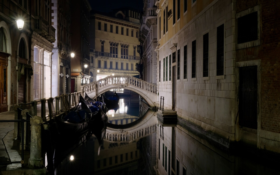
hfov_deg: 40.3
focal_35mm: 50
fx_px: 382
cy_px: 90
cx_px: 140
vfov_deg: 25.8
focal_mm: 32.9
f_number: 20
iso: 400
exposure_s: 10
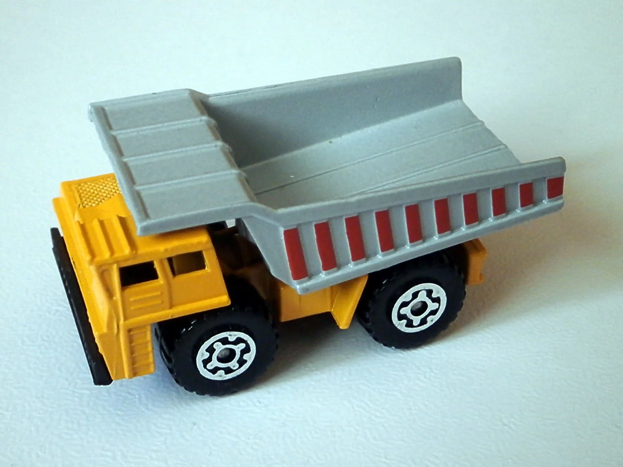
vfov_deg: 30.9
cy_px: 234
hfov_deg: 40.4
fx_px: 846
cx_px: 312
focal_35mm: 47
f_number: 3.4
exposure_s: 1/40
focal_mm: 8.3
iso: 320
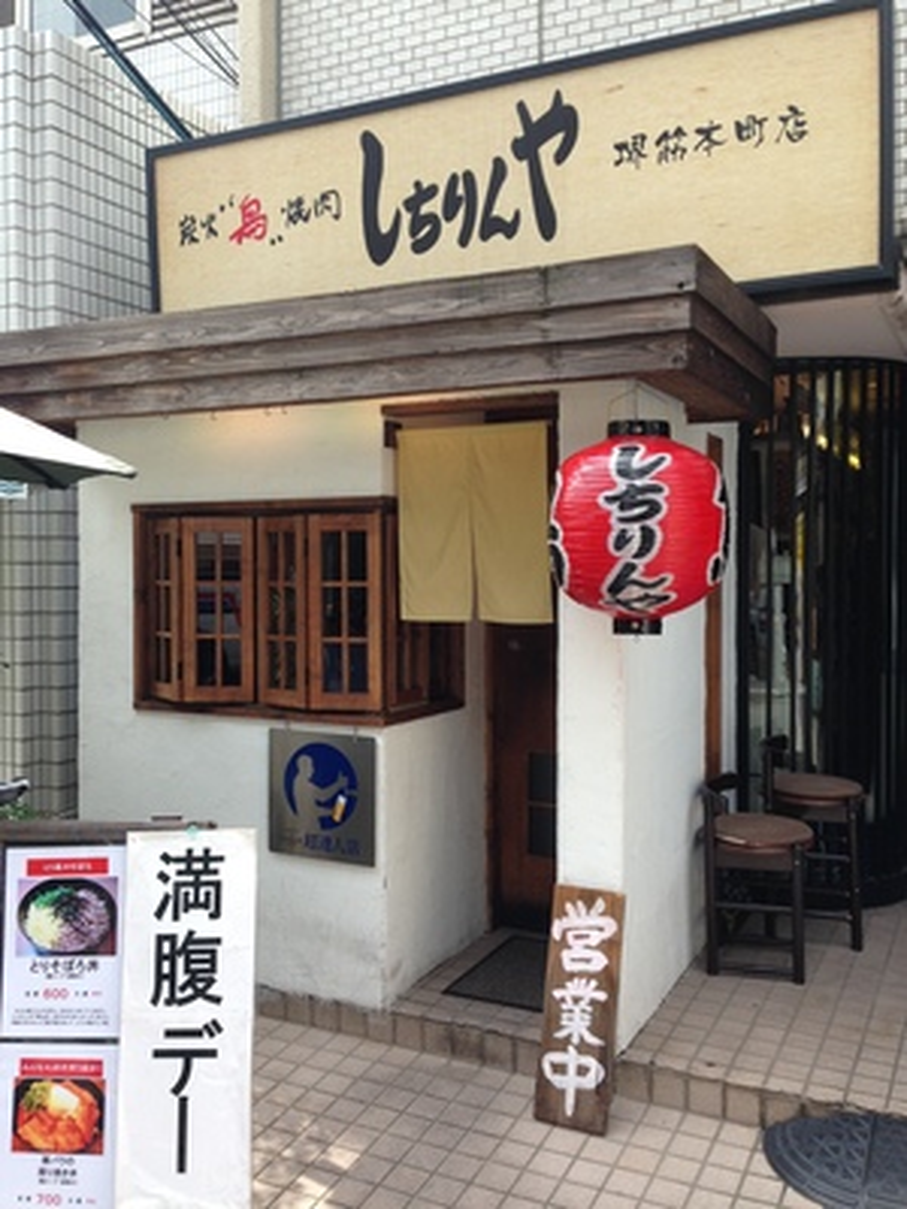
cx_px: 454
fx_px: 1153
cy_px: 604
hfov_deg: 42.9
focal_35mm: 33
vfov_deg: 55.4
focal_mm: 4.12
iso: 50
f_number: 2.4
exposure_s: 1/341
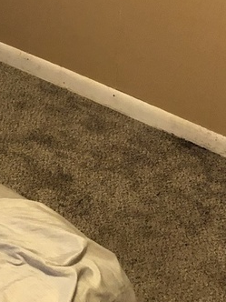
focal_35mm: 91
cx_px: 129
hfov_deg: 16.2
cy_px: -52
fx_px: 792
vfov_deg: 20.3
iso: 100
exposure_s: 1/7
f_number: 1.8
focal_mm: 3.99
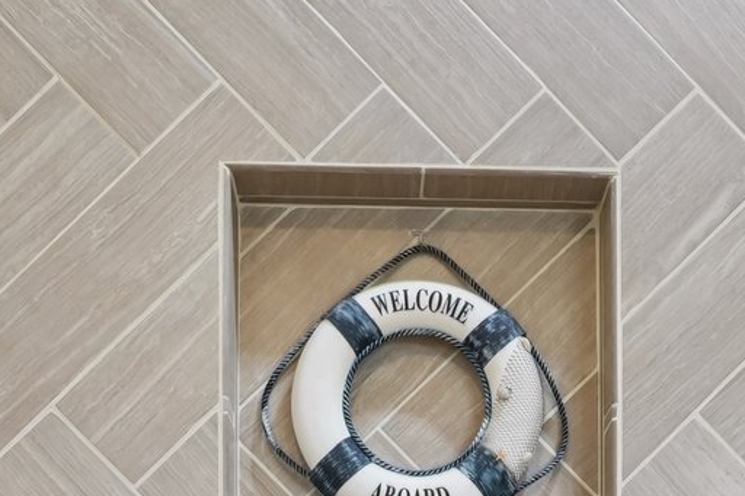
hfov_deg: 30.5
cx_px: 435
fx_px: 1365
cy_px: 801
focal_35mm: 66
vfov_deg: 17.8
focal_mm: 16.5
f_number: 8
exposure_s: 1/5
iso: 400
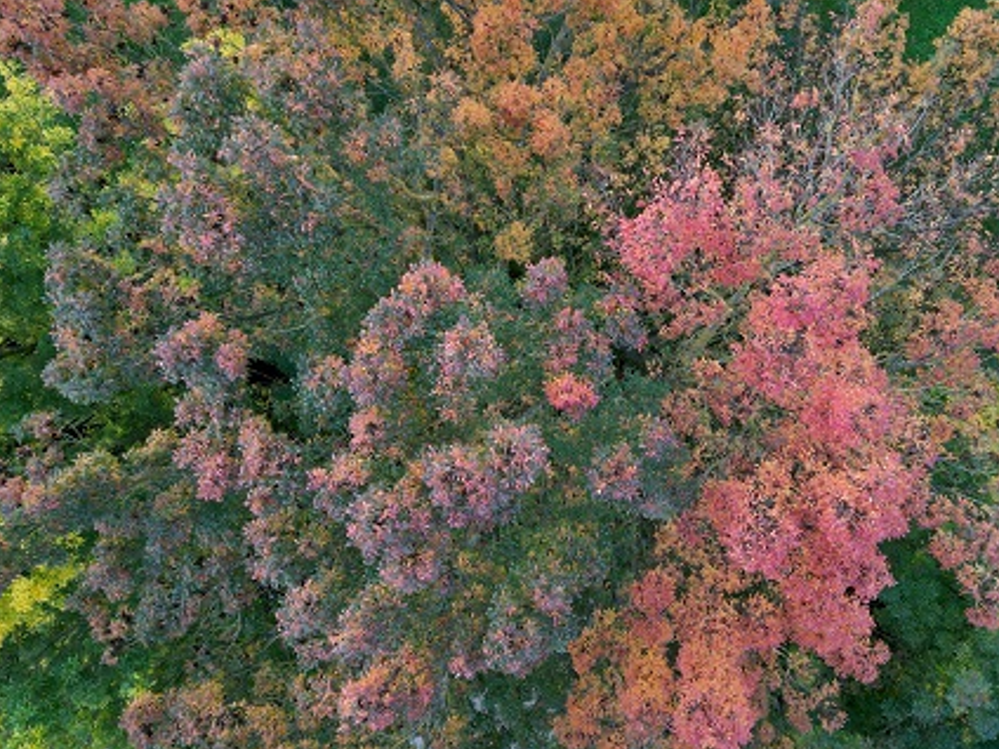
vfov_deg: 41.7
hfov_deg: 53.3
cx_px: 629
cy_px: 327
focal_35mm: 34
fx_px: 981
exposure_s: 1/15
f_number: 1.7
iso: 100
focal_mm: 6.72
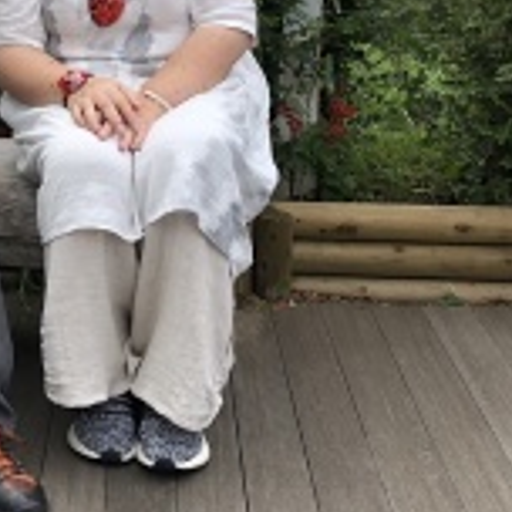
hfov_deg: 22.2
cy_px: -25
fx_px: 1255
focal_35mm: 75
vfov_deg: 22.0
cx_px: 7
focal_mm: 3.99
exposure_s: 1/1473
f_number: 1.8
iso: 20
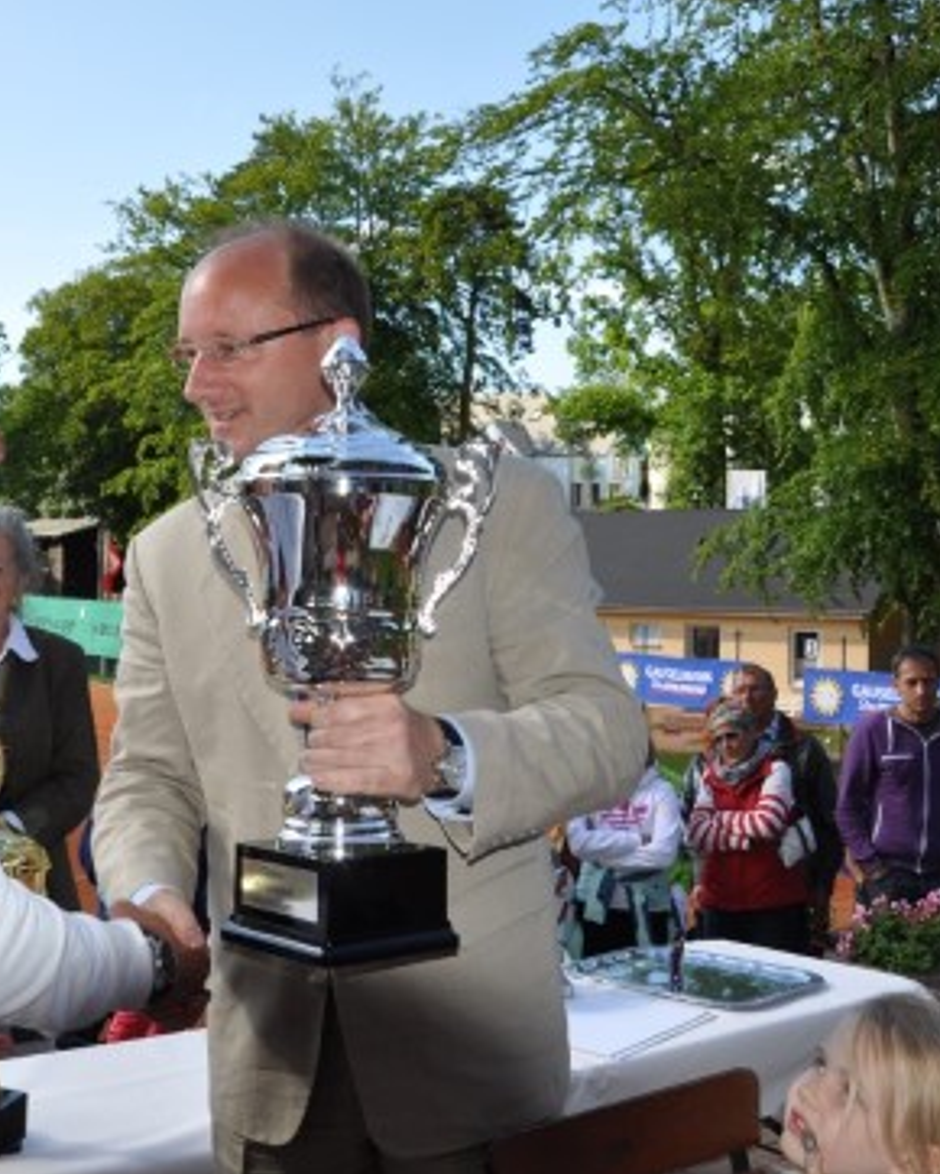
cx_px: 272
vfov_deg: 43.8
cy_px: 542
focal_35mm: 42
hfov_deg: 35.2
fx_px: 1459
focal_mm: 18
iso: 200
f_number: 8
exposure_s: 1/200
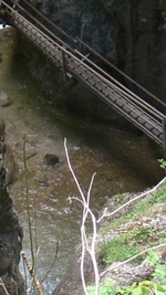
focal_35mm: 144
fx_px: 1128
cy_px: 21
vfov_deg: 14.7
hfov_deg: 8.4
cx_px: 80
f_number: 2.8
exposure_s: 1/50
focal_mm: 7.4
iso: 80
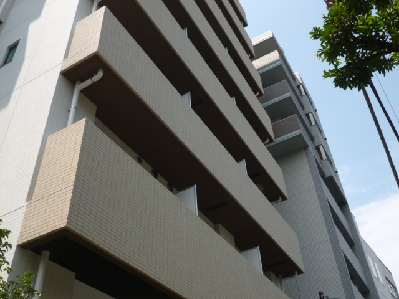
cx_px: 200
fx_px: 415
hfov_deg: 51.4
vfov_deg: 39.7
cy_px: 150
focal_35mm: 36
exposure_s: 1/640
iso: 100
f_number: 3.5
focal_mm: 6.4
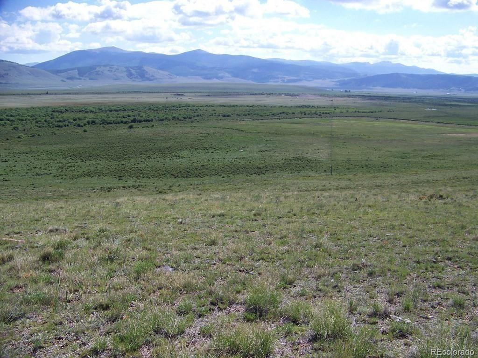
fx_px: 497
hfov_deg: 51.4
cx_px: 239
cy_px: 179
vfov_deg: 39.7
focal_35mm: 36
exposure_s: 1/1000
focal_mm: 5.85
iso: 64
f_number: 2.8
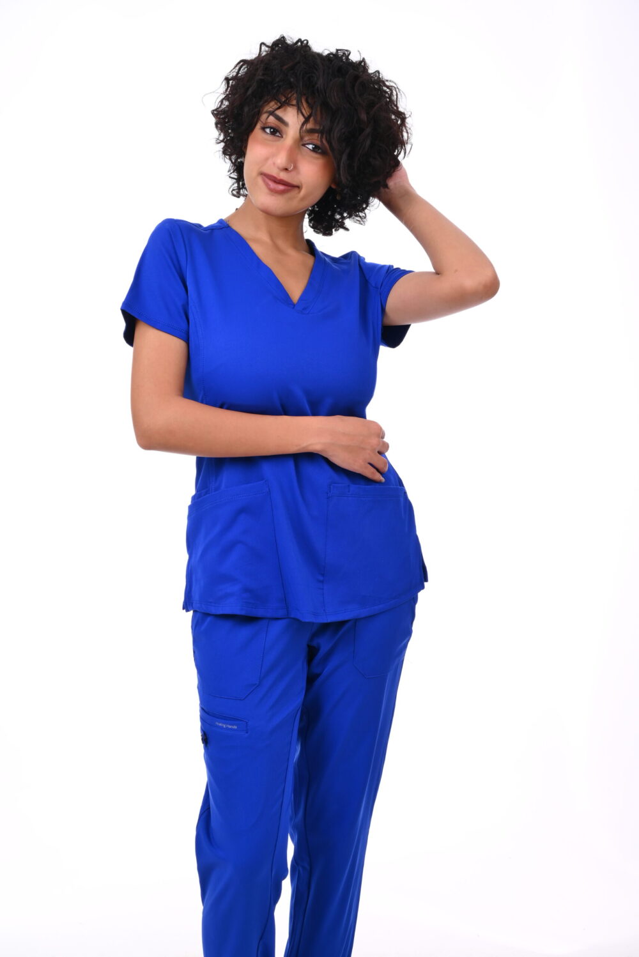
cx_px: 320
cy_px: 478
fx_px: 1862
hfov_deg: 19.5
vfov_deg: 28.8
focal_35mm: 70
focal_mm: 70
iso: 100
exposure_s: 1/125
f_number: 9
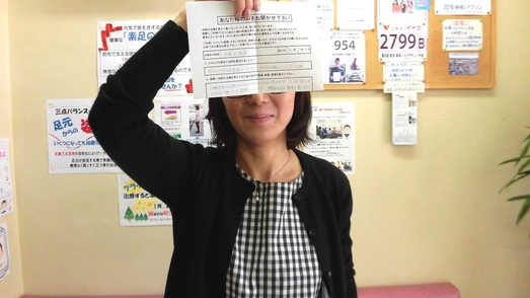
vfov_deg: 42.6
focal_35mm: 27
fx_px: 379
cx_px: 257
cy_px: 116
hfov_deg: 69.9
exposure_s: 1/50
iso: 200
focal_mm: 4.3
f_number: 3.1
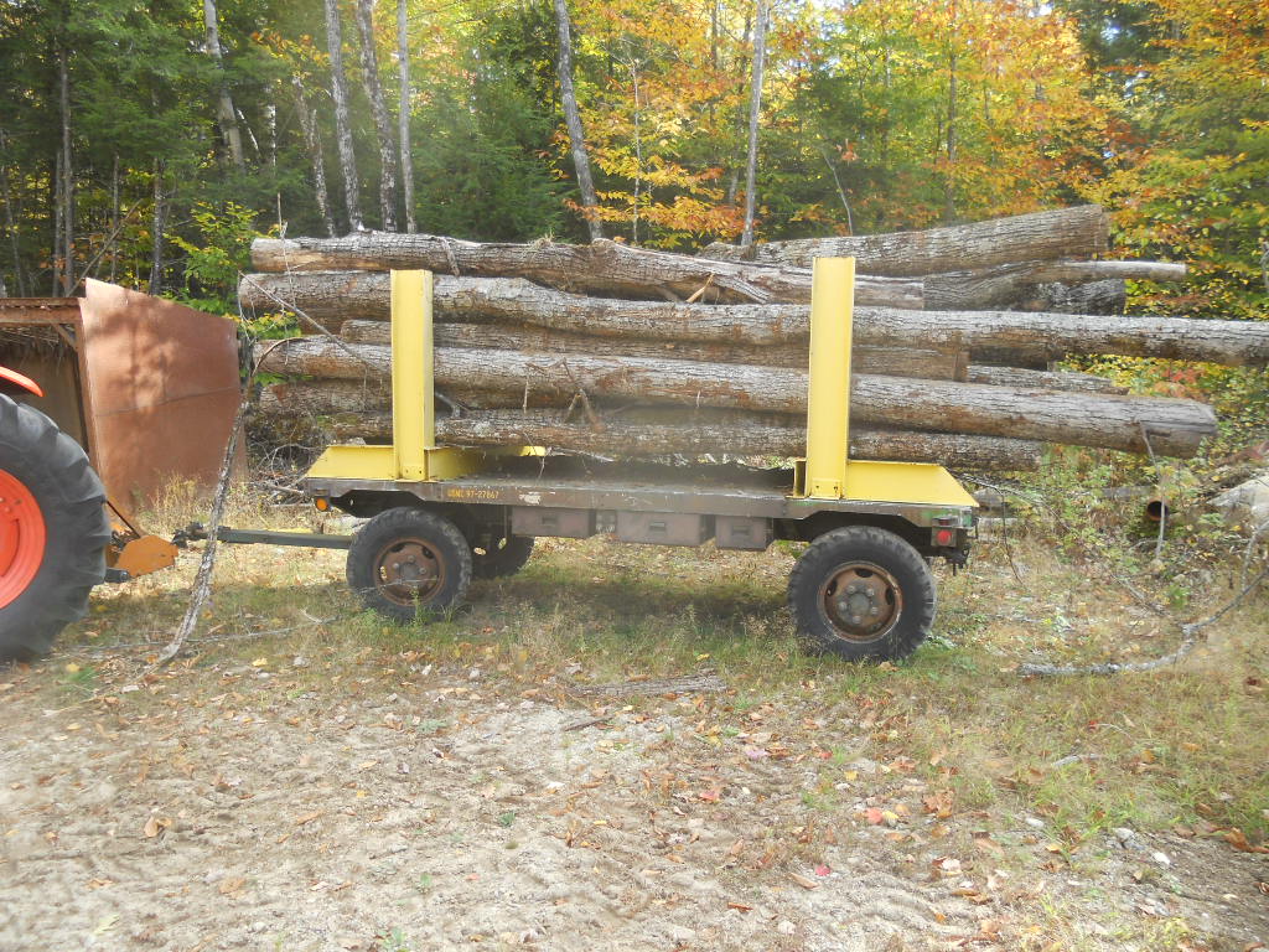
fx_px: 990
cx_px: 634
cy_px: 476
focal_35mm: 27
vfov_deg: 51.4
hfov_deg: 65.3
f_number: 3.2
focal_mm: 4.9
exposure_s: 1/80
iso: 80
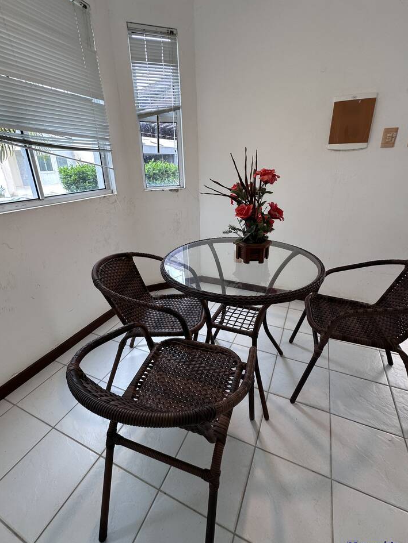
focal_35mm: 16
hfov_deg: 78.1
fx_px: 251
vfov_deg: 94.4
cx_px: 204
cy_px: 260
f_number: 2.2
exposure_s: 1/120
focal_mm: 2.22
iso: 80
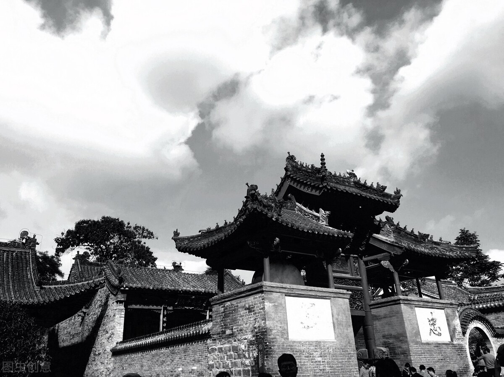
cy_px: 188
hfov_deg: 61.7
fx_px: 422
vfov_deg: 48.2
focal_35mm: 29
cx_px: 252
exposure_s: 1/2198
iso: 25
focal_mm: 4.15
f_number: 2.2
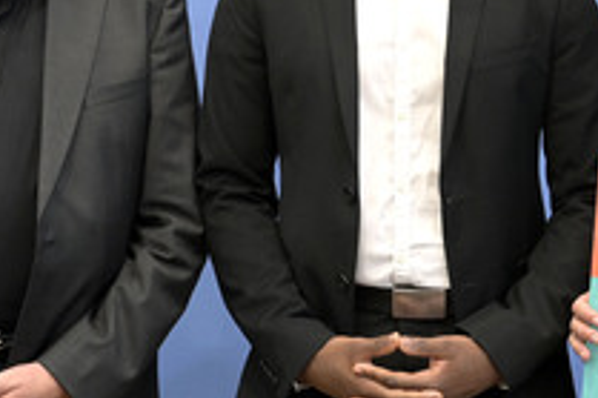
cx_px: 379
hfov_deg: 24.7
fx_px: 1361
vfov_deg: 16.5
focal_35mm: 82
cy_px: 97
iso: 3200
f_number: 5
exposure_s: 1/320
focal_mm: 38
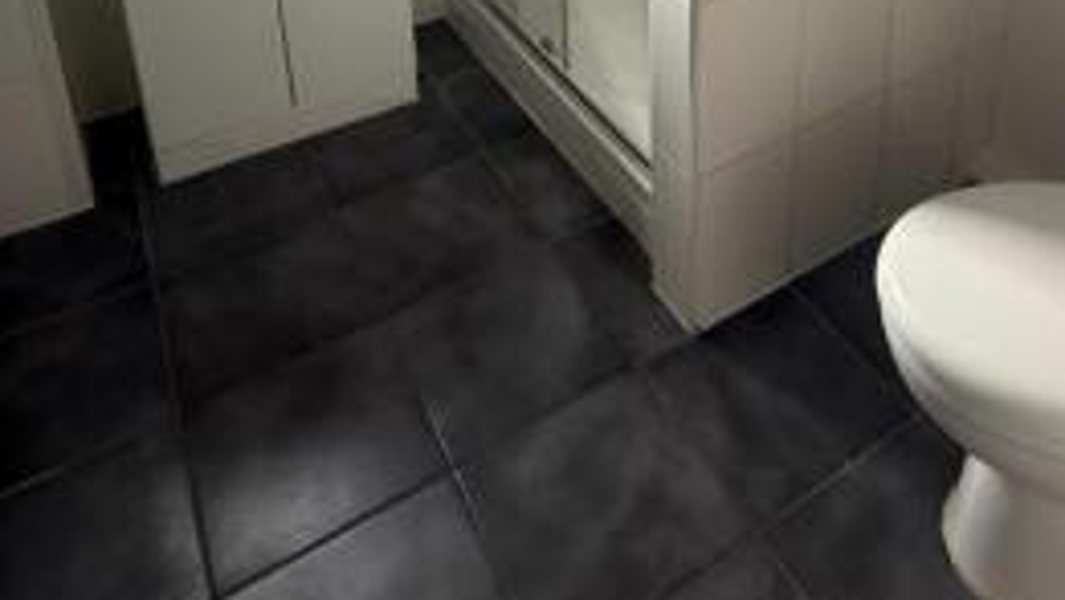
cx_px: 696
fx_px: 960
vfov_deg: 28.5
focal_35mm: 34
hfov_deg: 57.0
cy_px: -178
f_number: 2.2
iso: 250
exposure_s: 1/99
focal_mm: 2.22
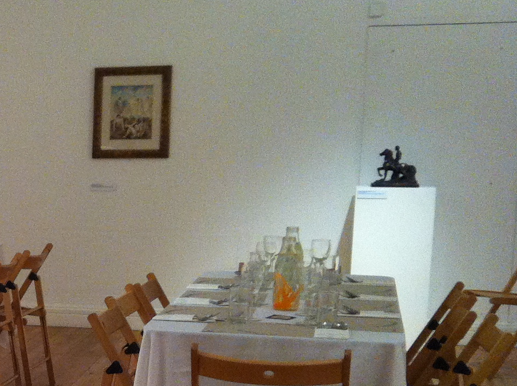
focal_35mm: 95
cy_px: 373
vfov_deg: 15.3
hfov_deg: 19.0
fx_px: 1417
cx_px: -175
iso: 200
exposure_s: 1/17
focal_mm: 3.85
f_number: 2.8
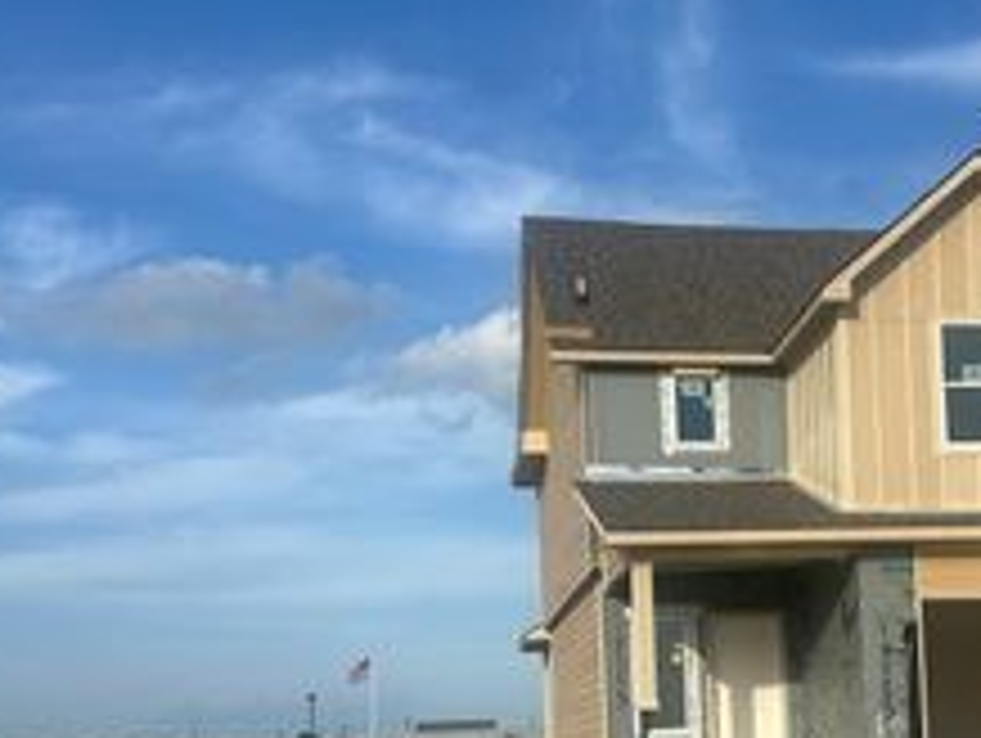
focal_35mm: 55
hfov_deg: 34.0
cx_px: 770
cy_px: 659
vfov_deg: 25.8
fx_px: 1560
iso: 80
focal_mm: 6.86
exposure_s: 1/4545
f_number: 1.78
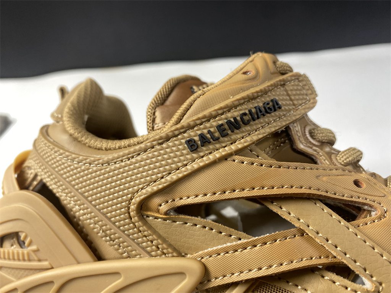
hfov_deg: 67.3
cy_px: 146
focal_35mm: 26
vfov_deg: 53.1
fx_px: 294
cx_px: 196
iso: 100
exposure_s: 1/100
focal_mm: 4.25
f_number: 1.8
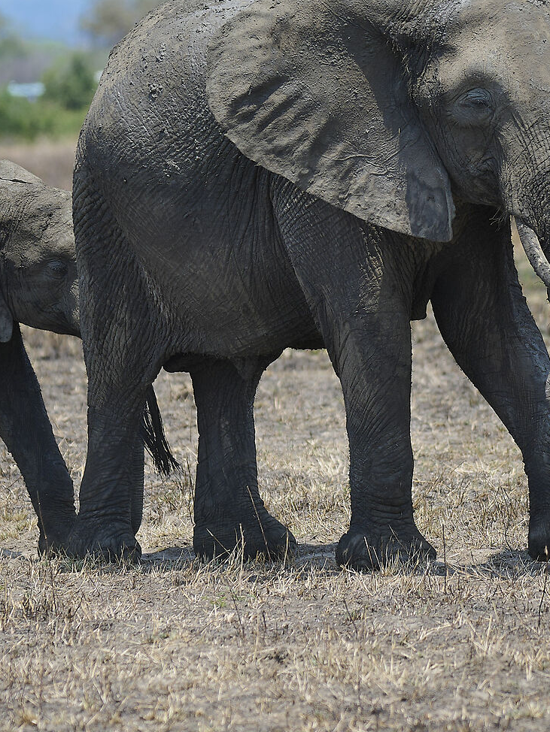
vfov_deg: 5.4
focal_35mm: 367
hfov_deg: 4.1
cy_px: 154
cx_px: 278
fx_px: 7771
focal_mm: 155
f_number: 3.3
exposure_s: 1/1500
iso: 100
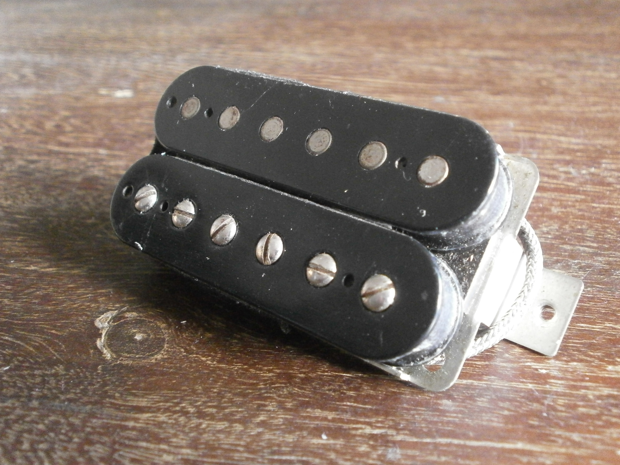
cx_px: 310
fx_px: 573
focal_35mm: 32
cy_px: 232
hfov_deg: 56.8
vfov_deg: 44.2
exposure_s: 1/30
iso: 800
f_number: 3.1
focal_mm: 5.8
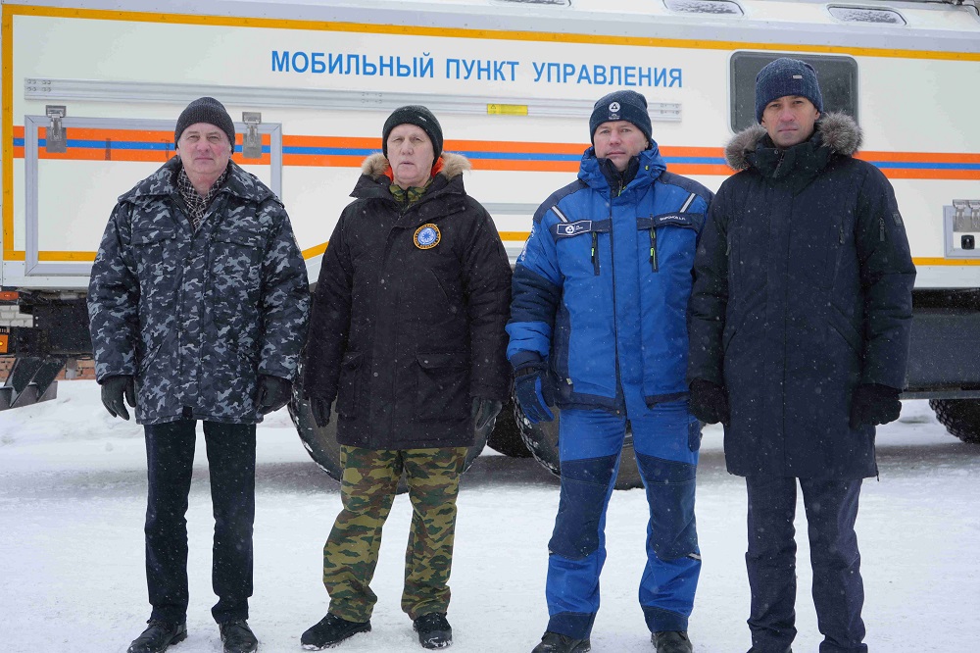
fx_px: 1061
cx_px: 490
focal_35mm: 39
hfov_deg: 49.6
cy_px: 326
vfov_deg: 34.2
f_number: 4.5
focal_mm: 39
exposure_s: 1/320
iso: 100
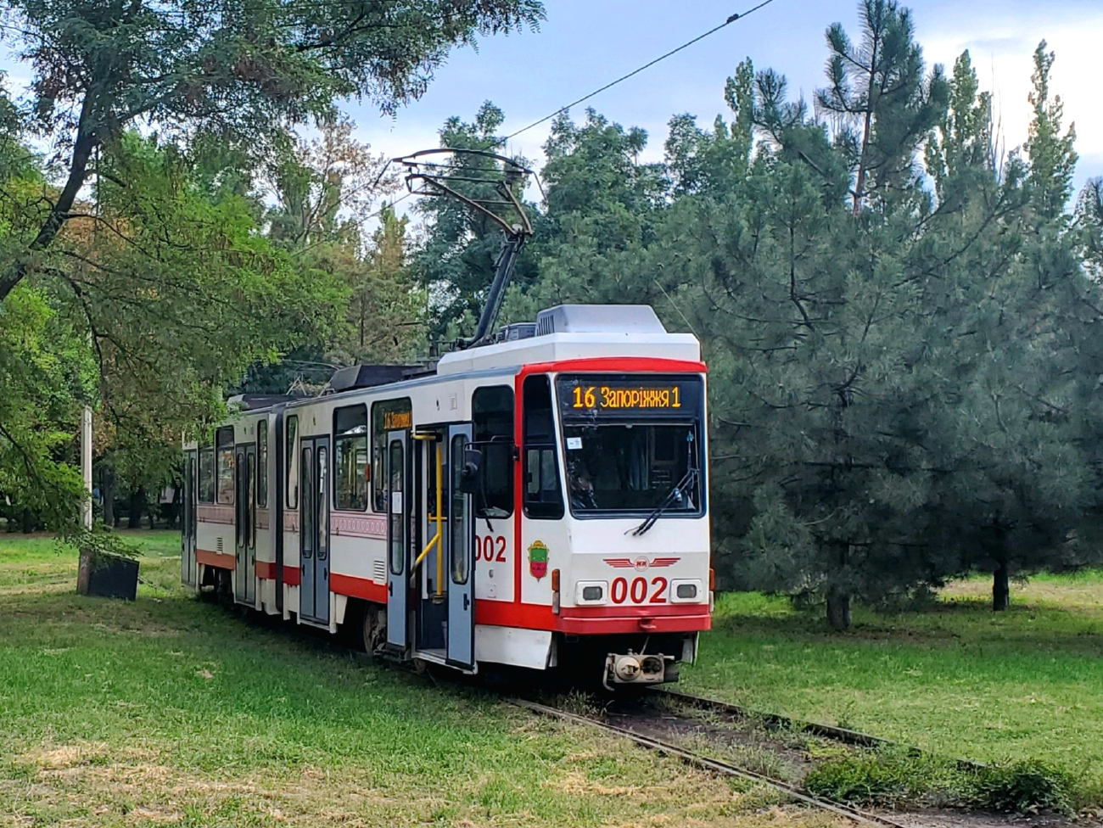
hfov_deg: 67.3
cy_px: 414
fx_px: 829
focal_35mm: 26
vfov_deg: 53.1
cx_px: 552
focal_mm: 4.3
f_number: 2.4
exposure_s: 1/357
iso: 50
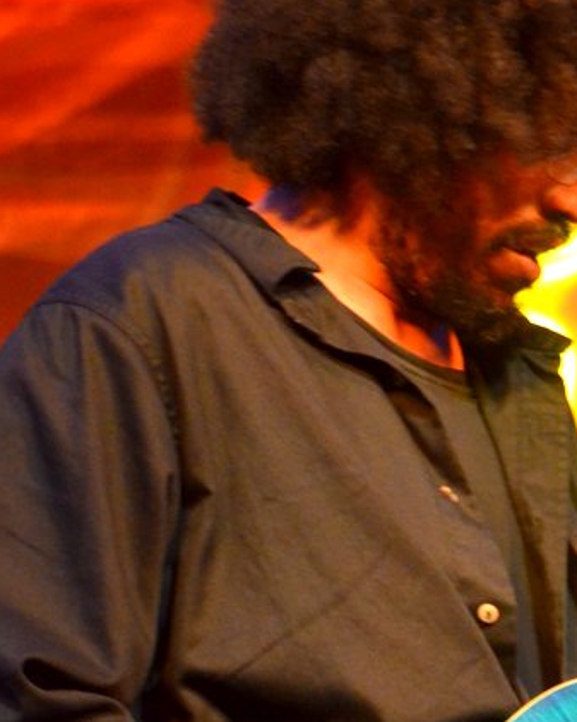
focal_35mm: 280
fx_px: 5983
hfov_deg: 5.5
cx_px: 622
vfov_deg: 6.9
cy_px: 688
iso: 1600
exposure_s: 1/80
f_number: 4.5
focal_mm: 70
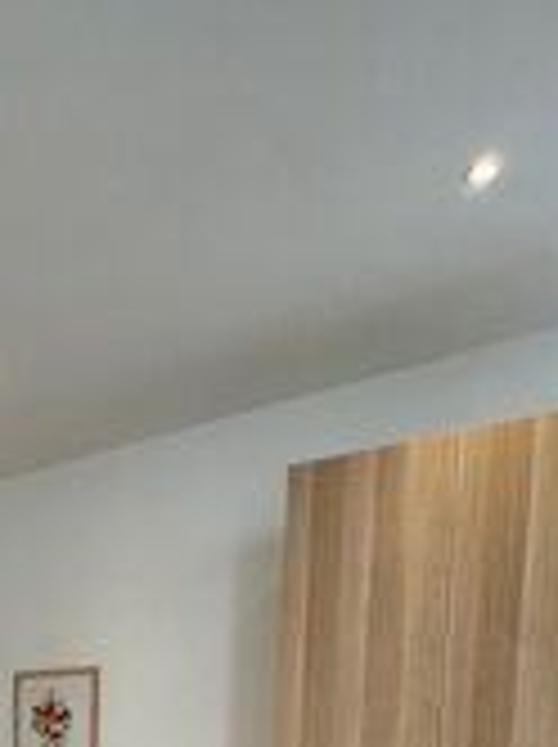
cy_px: 803
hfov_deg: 36.6
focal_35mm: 36
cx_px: 36
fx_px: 776
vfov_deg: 41.9
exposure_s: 1/99
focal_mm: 2.22
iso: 125
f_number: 2.2
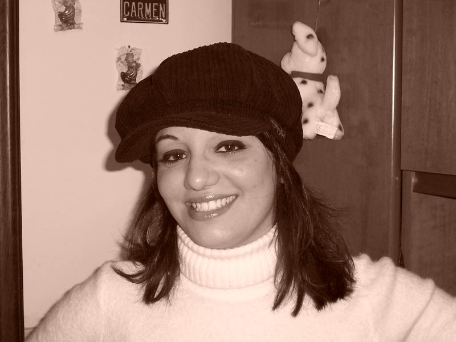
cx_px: 228
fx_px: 935
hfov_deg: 27.4
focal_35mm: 71
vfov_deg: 20.7
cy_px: 171
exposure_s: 1/90
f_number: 4
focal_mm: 10.8
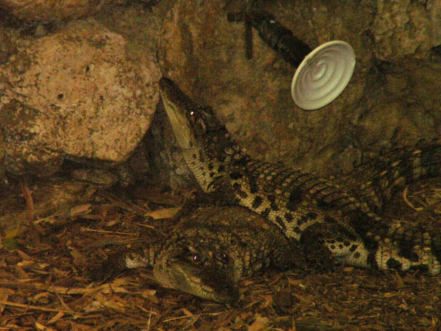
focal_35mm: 473
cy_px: 164
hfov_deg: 4.2
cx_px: 208
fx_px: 6026
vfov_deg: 3.1
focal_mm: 69.45
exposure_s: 1/100
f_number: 4.5
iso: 160
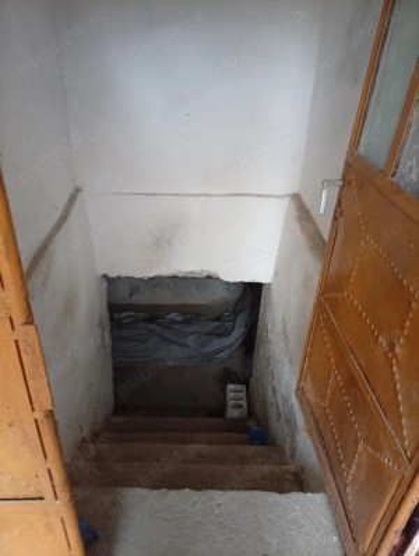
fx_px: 434
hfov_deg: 51.5
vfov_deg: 65.2
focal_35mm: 27
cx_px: 210
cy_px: 278
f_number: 1.8
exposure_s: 1/50
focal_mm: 3.84
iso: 231
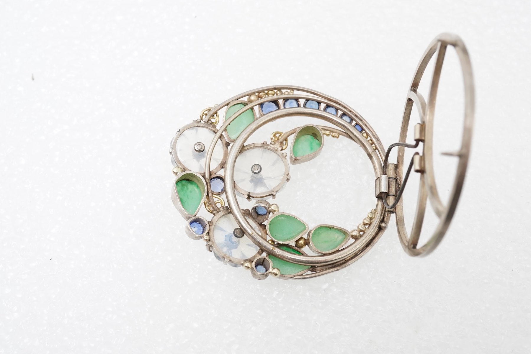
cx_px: 266
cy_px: 177
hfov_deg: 43.6
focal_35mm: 45
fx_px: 664
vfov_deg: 29.9
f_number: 18
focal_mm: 30
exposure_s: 1/125
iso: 640
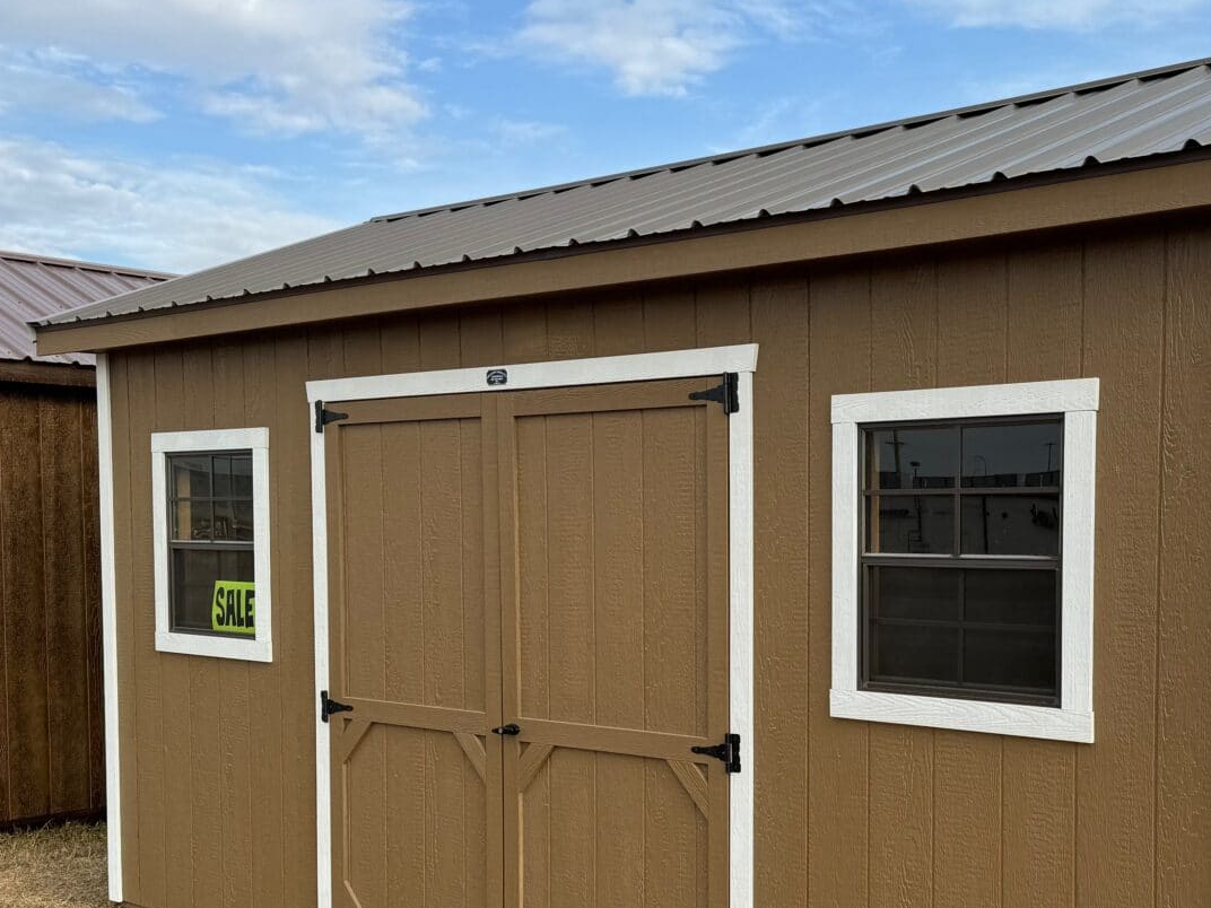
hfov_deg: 42.9
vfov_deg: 33.3
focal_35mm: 43
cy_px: 608
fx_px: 1504
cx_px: 859
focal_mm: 6.86
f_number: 1.78
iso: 80
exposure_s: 1/2833
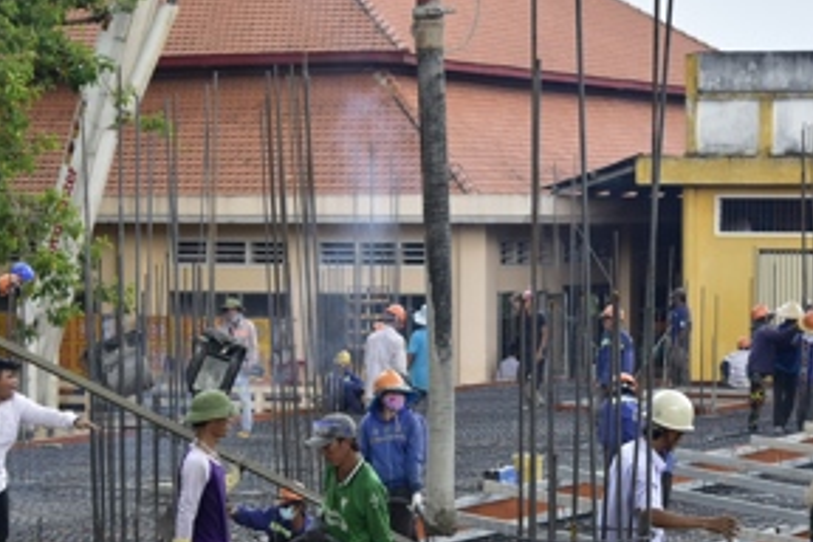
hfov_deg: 15.6
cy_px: 553
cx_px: 330
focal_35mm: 131
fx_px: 2958
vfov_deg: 10.4
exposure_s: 1/200
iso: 400
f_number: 5
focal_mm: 58
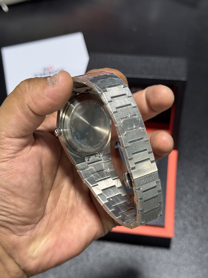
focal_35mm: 48
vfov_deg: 39.7
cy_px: 139
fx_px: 385
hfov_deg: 30.3
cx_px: 104
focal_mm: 6.76
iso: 160
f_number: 1.78
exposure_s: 1/50
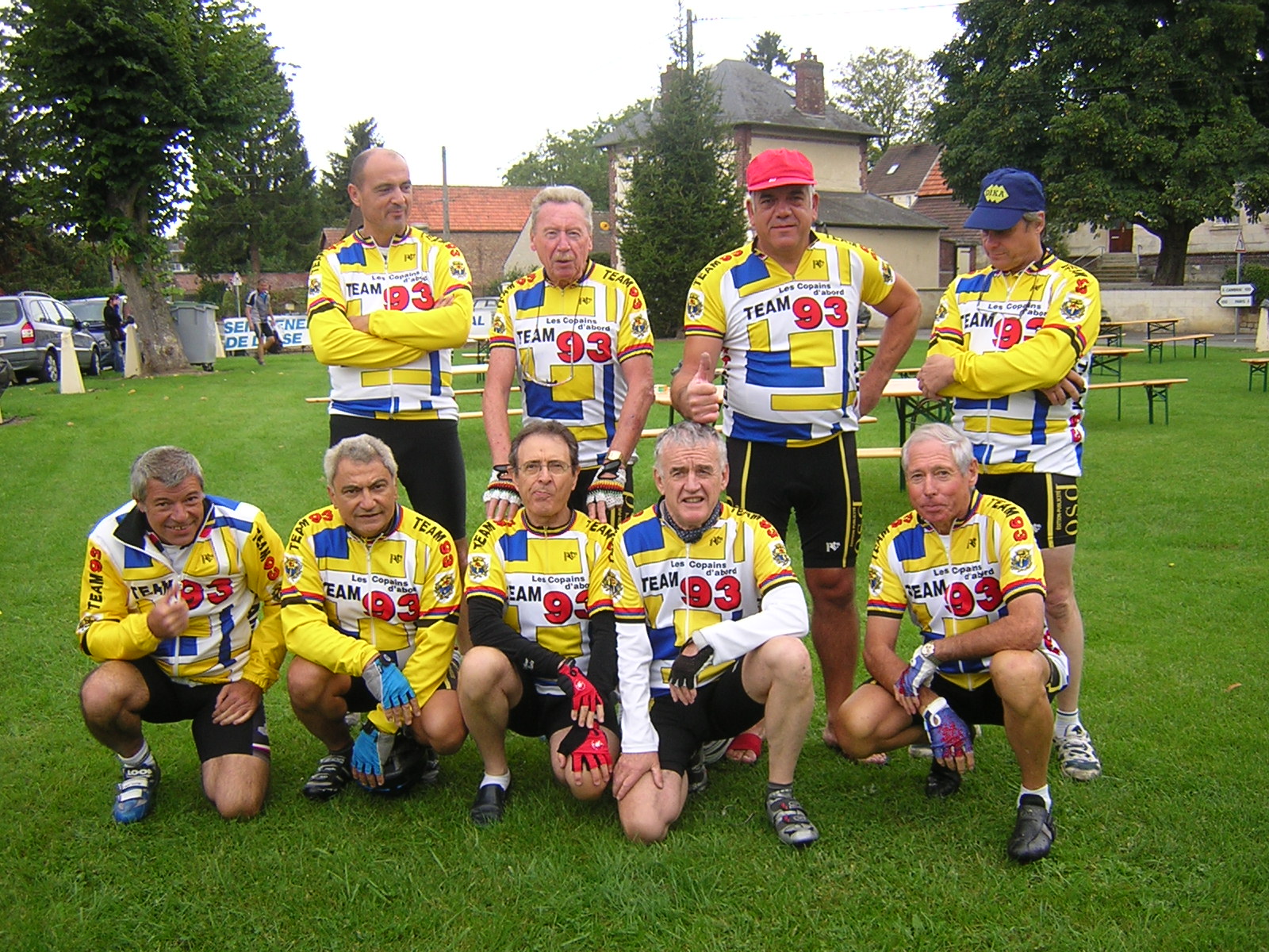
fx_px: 1320
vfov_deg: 39.7
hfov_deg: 51.4
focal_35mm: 36
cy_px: 476
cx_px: 634
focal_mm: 4.7
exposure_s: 1/126
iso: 100
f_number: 2.6
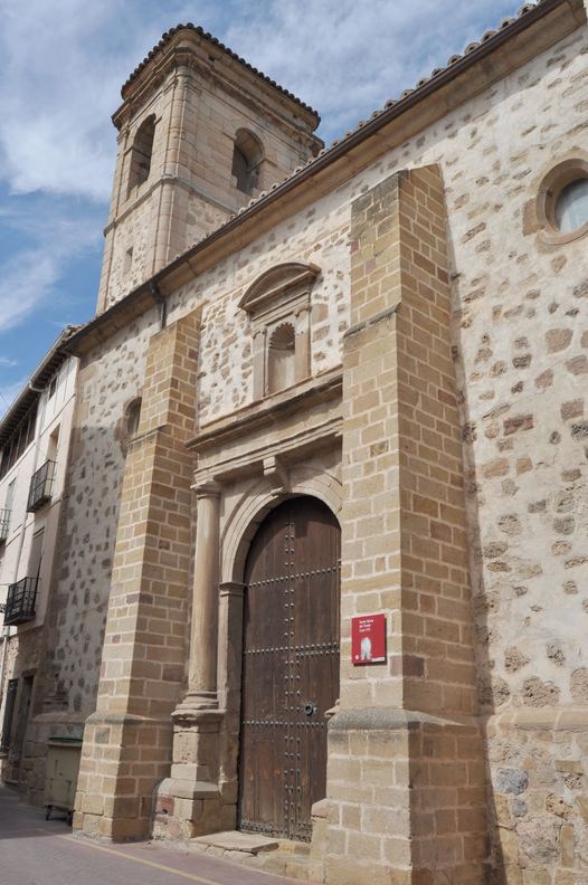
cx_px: 294
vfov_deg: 62.0
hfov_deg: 43.5
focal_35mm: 30
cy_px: 442
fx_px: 737
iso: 200
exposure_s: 1/500
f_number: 11
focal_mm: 20
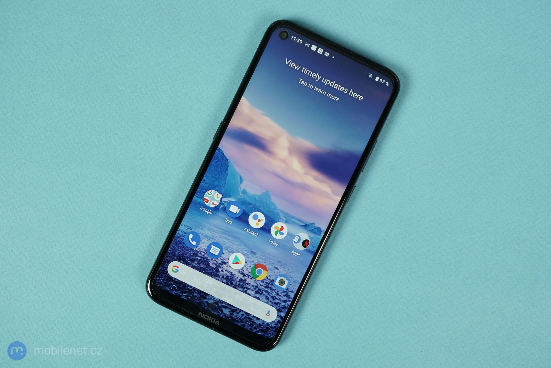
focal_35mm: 39
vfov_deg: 34.2
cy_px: 184
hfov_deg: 49.6
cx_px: 276
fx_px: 597
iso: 2500
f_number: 7.1
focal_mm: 39
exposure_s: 1/160
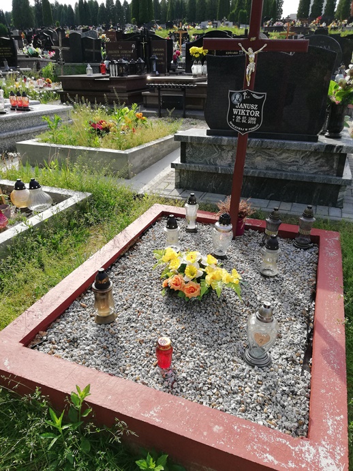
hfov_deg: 51.3
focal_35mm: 27
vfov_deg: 65.3
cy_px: 236
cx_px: 176
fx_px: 367
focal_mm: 3.81
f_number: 2.2
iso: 50
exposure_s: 1/756
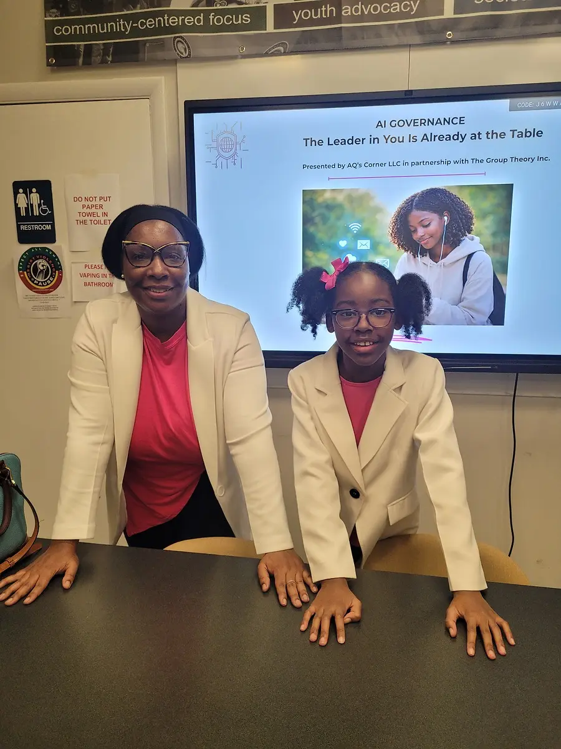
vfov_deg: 67.3
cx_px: 280
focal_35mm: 26
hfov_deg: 53.1
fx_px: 562
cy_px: 374
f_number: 1.8
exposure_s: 1/120
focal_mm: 5.4
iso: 200
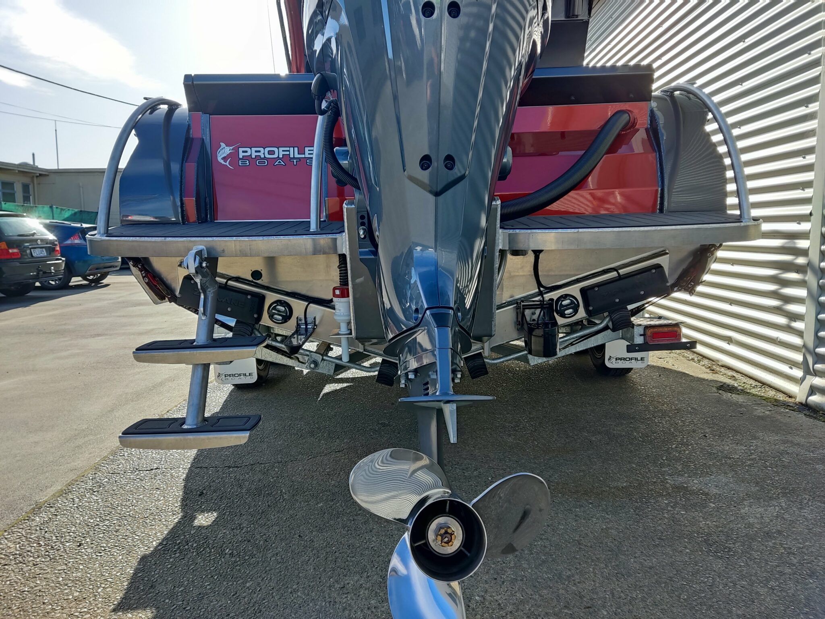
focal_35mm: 25
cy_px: 310
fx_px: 596
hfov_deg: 69.4
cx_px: 412
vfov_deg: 54.9
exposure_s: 1/285
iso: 50
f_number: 1.79
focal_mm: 4.71
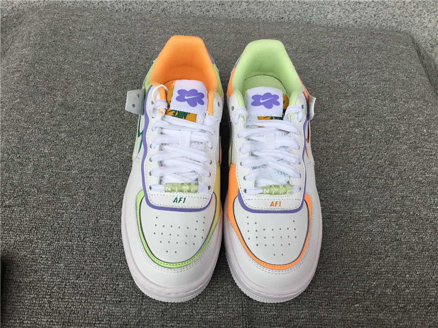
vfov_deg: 45.4
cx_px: 219
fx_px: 392
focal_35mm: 31
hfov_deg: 58.4
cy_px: 164
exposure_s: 1/122
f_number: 2.4
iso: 25
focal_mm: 3.3
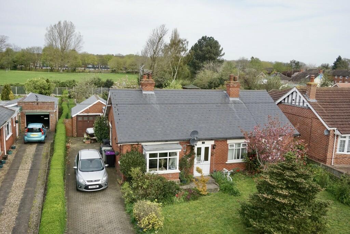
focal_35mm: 32
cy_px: 117
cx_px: 175
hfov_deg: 59.5
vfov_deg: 41.8
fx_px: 306
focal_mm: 21
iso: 320
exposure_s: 1/640
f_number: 6.3
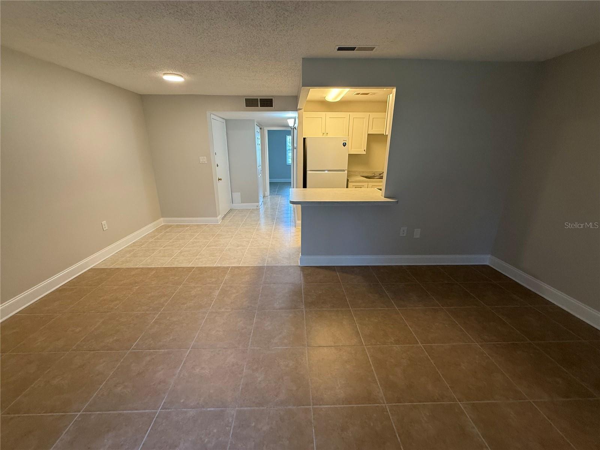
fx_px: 243
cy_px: 225
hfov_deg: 102.1
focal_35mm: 14
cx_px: 300
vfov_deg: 85.7
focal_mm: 2.22
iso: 200
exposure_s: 1/60
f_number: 2.2
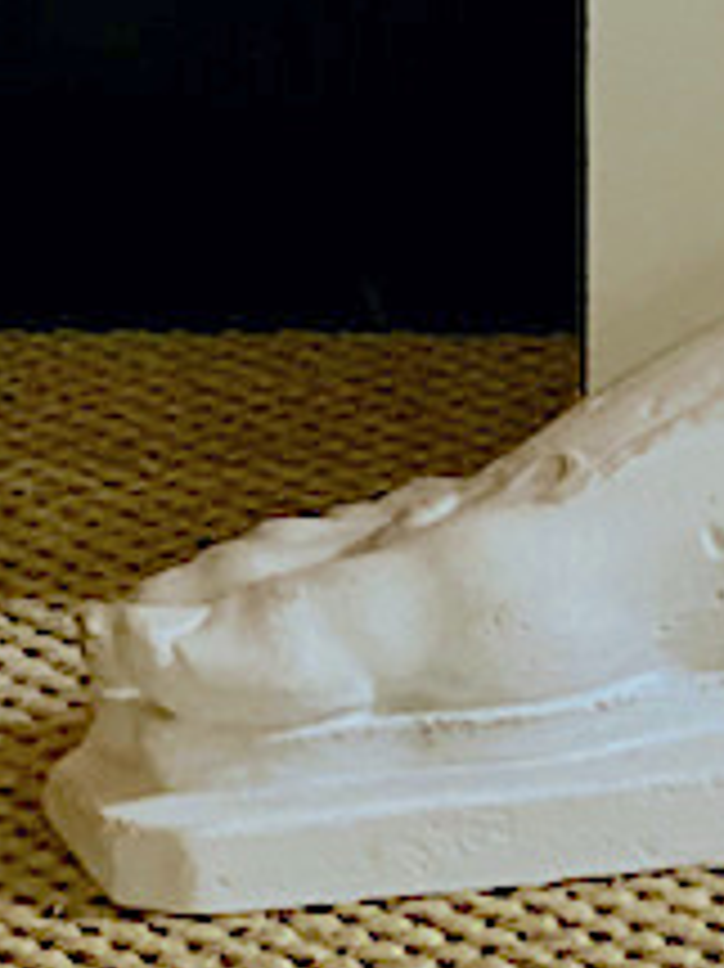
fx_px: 6337
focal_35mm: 227
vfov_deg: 8.3
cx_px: 681
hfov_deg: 6.5
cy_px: -959
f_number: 2
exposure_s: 1/24
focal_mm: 6
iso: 500
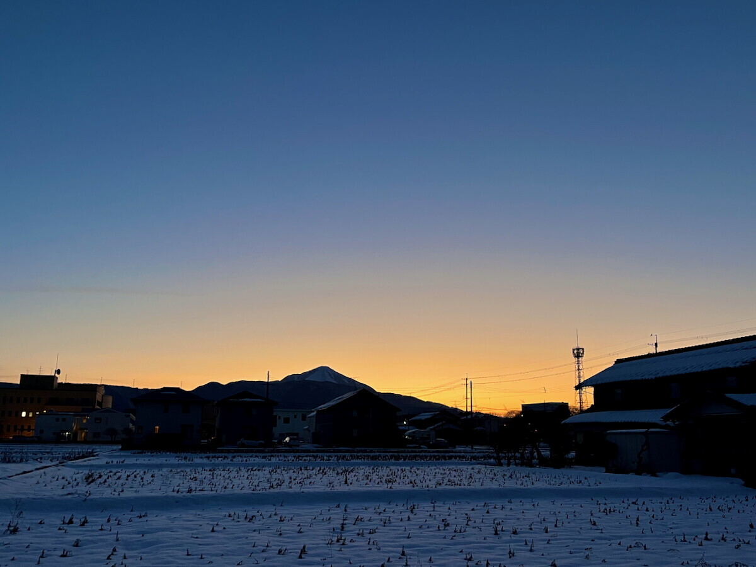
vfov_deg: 53.1
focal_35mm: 26
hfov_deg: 67.3
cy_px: 284
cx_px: 378
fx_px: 568
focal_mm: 5.1
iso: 200
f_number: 1.6
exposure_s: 1/60
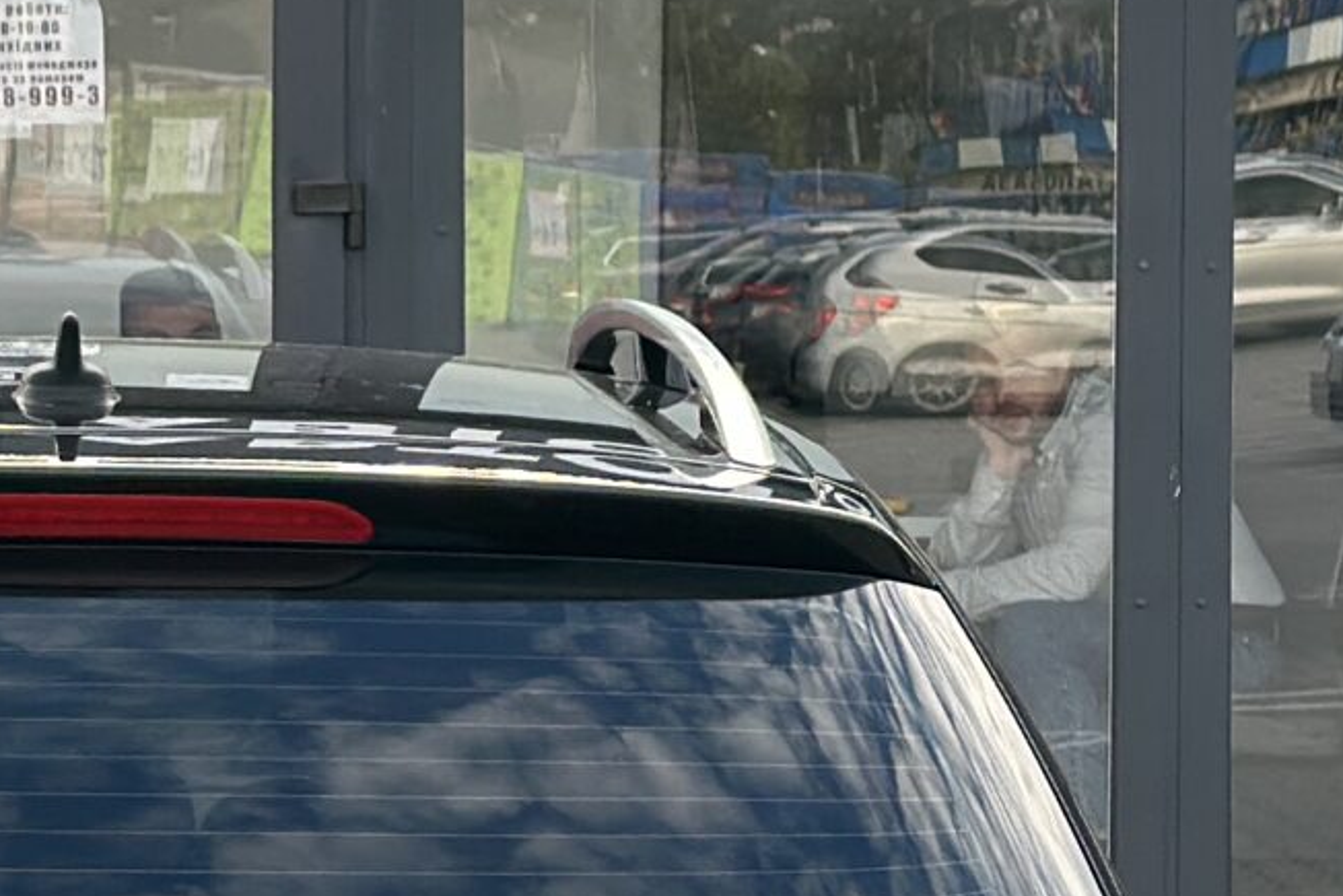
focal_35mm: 196
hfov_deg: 10.4
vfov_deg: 7.0
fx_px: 7313
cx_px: -21
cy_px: 645
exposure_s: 1/503
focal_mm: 6.86
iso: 80
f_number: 1.78
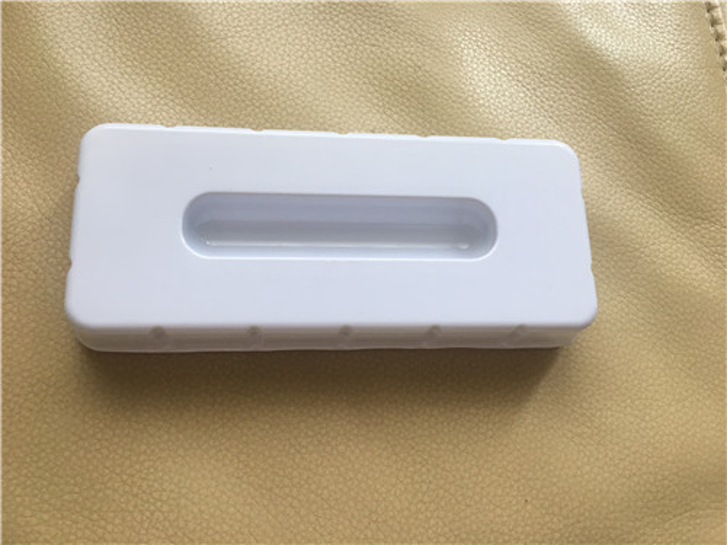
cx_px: 364
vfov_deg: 48.2
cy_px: 272
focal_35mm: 29
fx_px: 609
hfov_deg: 61.7
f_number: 2.2
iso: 25
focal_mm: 4.15
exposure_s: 1/33
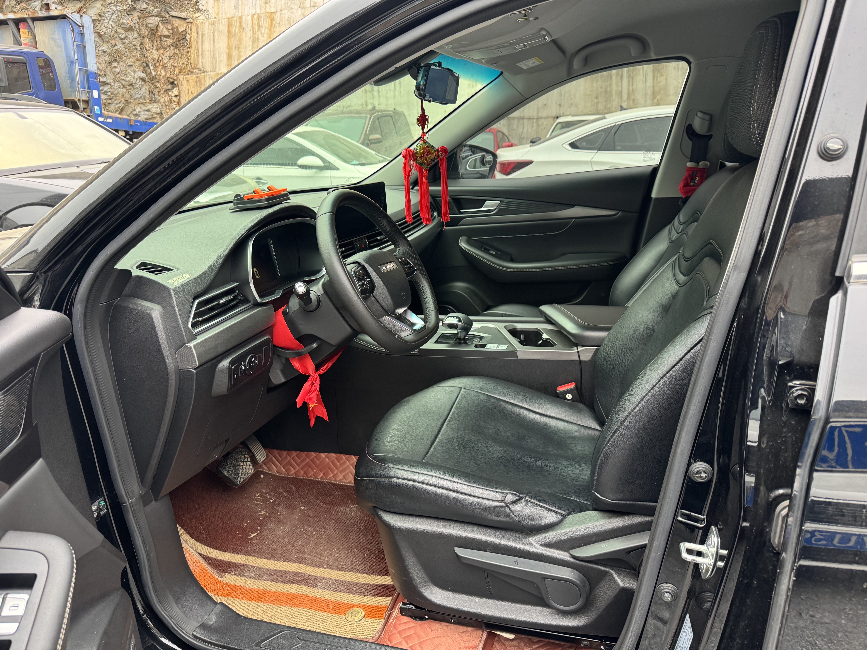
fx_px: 601
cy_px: 325
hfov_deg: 71.6
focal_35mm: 24
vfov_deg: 56.8
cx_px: 434
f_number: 1.78
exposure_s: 1/121
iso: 200
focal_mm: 6.76
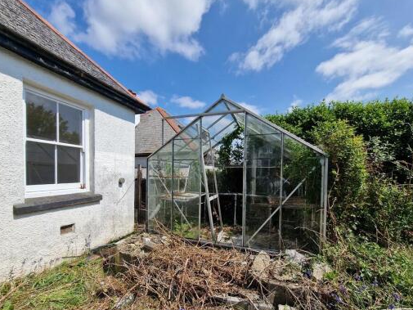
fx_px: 179
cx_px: 195
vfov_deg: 81.4
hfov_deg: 98.1
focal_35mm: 15
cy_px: 174
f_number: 2.2
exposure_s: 1/2984
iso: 50
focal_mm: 2.2
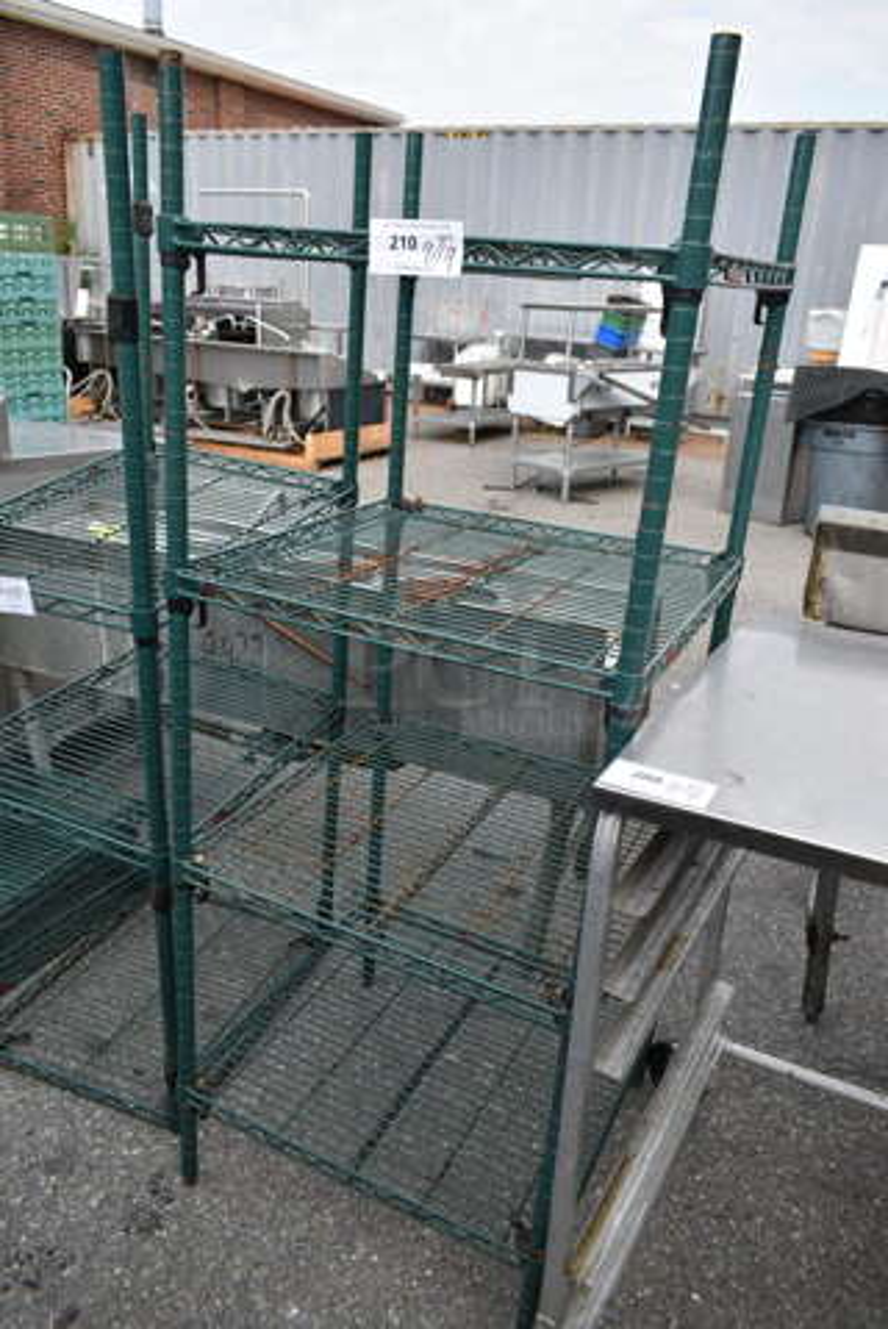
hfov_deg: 48.0
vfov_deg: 67.4
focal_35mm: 27
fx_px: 997
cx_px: 444
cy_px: 664
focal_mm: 18
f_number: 6.3
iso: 100
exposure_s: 1/160
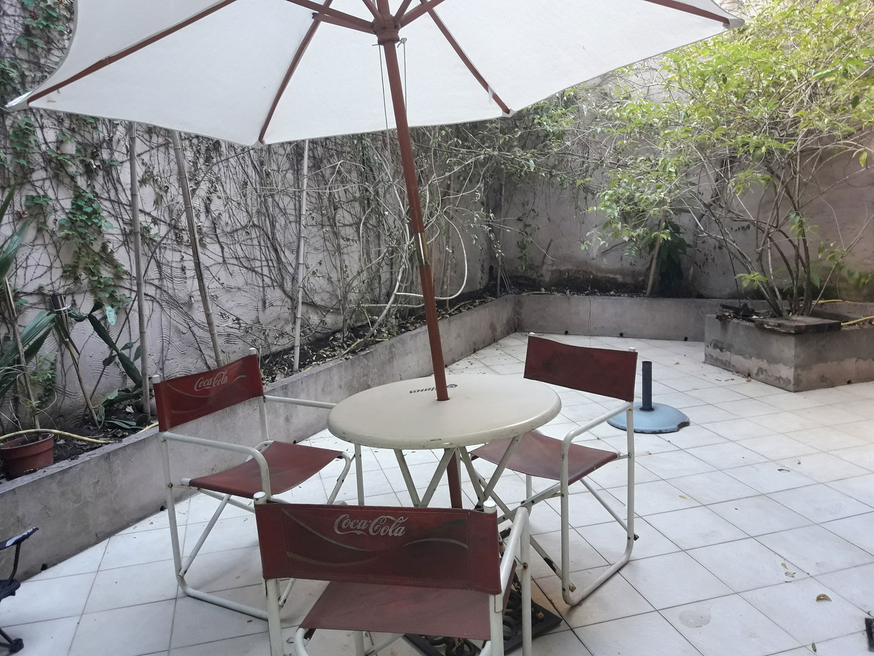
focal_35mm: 28
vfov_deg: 49.7
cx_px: 437
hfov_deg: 63.4
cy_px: 328
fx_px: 707
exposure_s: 1/33
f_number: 1.9
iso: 80
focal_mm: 3.7
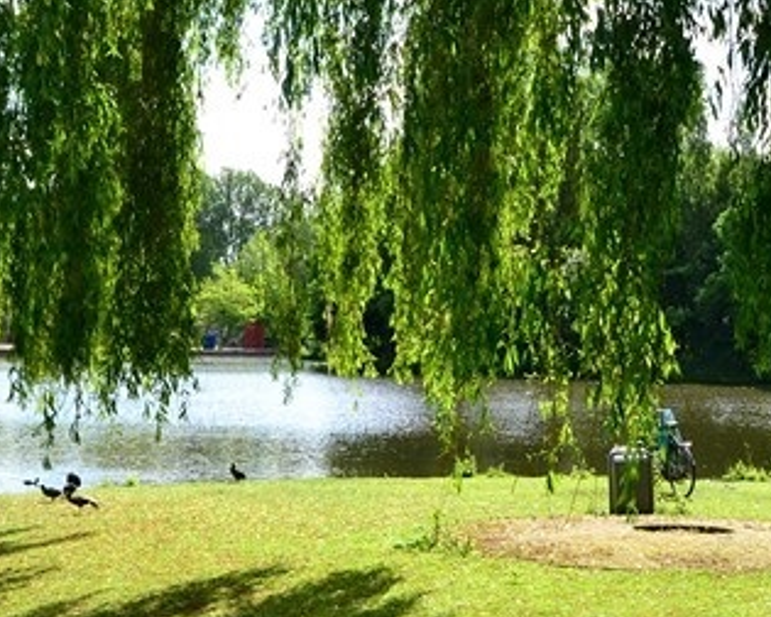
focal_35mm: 75
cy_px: 230
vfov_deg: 20.4
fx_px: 1711
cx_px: 426
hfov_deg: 25.4
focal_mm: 28
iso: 1600
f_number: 14
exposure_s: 1/800
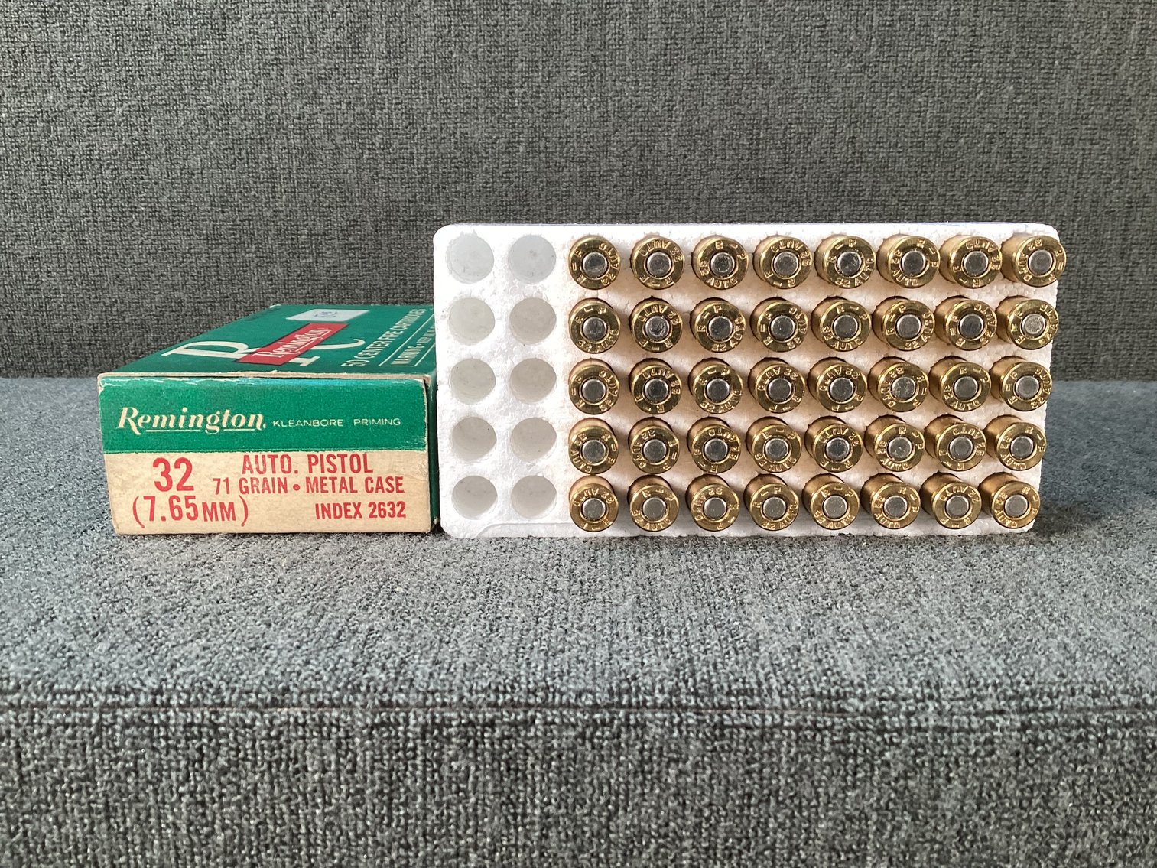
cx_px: 578
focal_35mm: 31
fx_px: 1036
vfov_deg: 45.4
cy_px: 434
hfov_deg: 58.3
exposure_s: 1/60
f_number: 2.4
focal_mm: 3.3
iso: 80
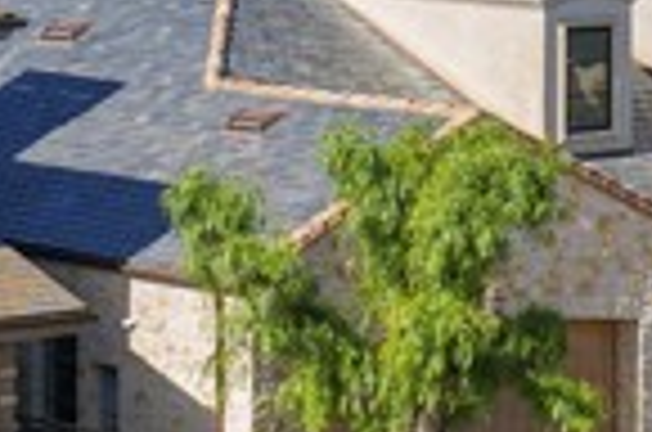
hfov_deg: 7.6
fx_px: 4789
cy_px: -104
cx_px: -333
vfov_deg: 5.1
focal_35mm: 265
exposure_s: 1/320
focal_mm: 60
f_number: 8
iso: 100
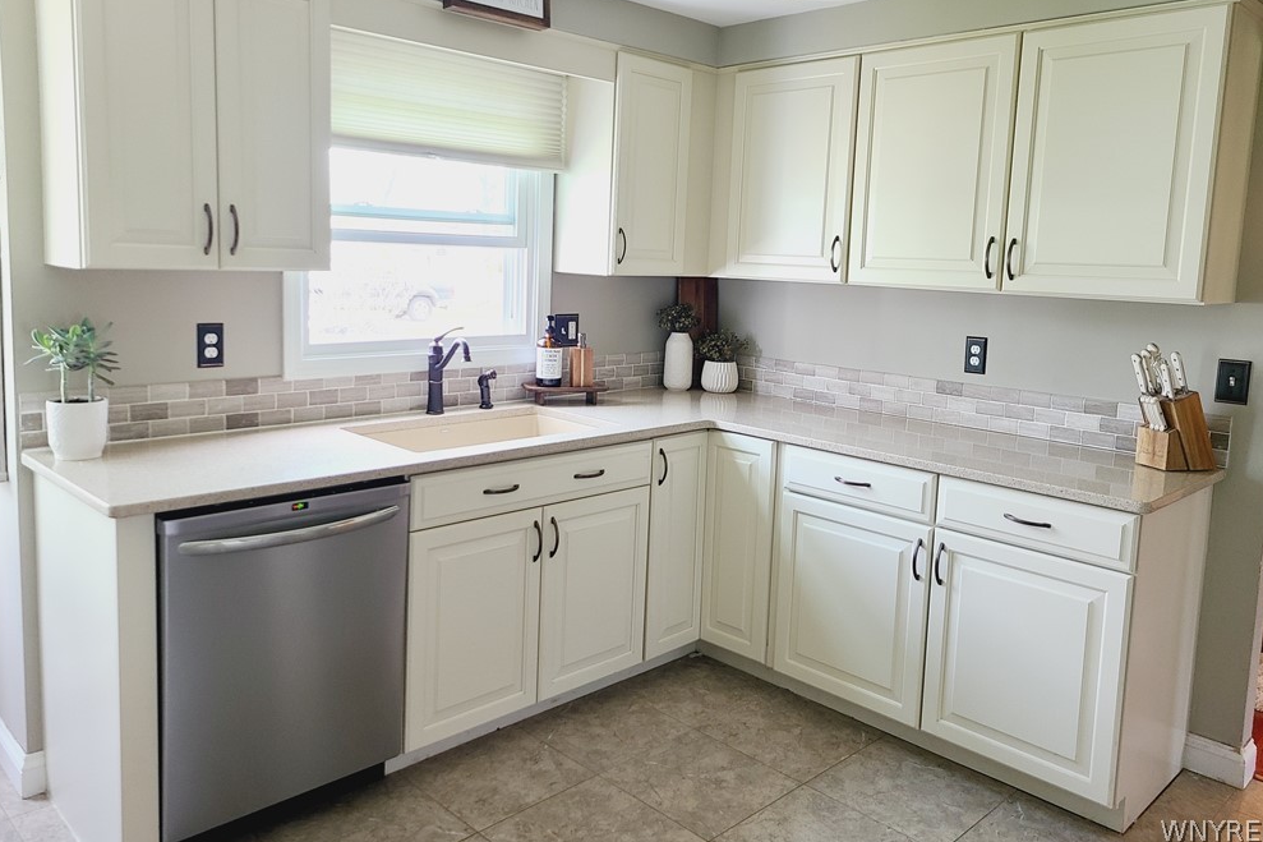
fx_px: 982
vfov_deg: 46.3
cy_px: 362
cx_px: 640
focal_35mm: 28
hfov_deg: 65.5
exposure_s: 1/60
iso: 160
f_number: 1.8
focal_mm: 5.4
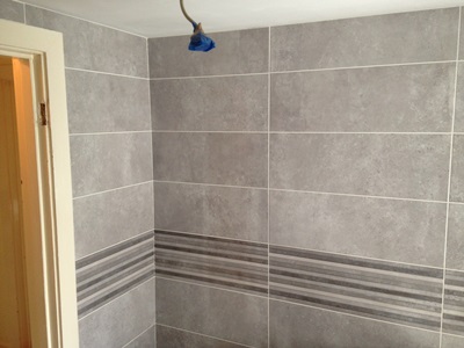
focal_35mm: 33
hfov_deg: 55.4
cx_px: 232
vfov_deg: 42.9
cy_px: 174
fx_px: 442
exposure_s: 1/20
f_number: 2.4
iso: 80
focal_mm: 4.13
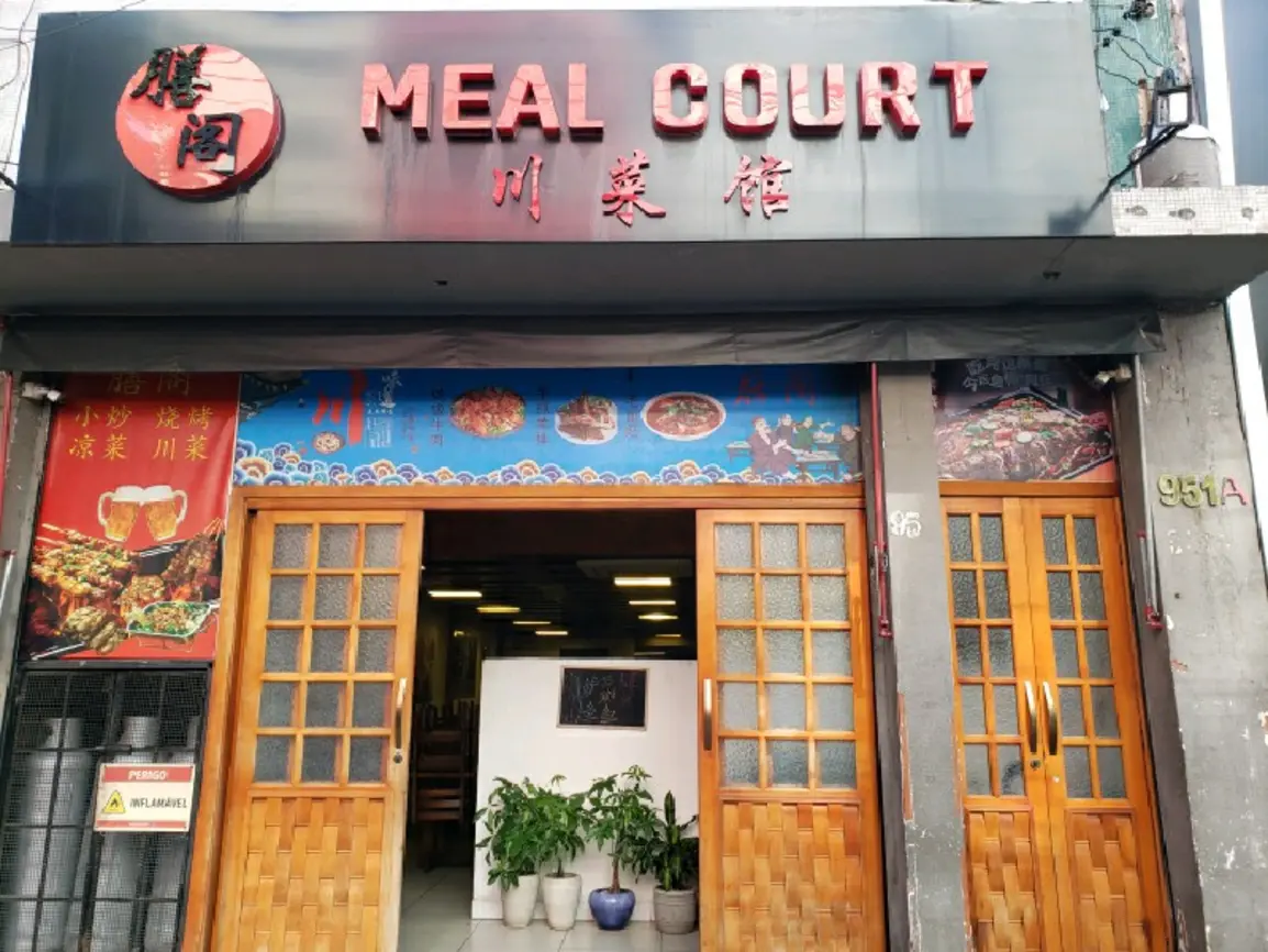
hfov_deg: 67.3
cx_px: 634
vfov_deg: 53.1
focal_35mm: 26
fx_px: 953
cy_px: 476
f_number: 2.4
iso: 64
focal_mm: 4.3
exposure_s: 1/120
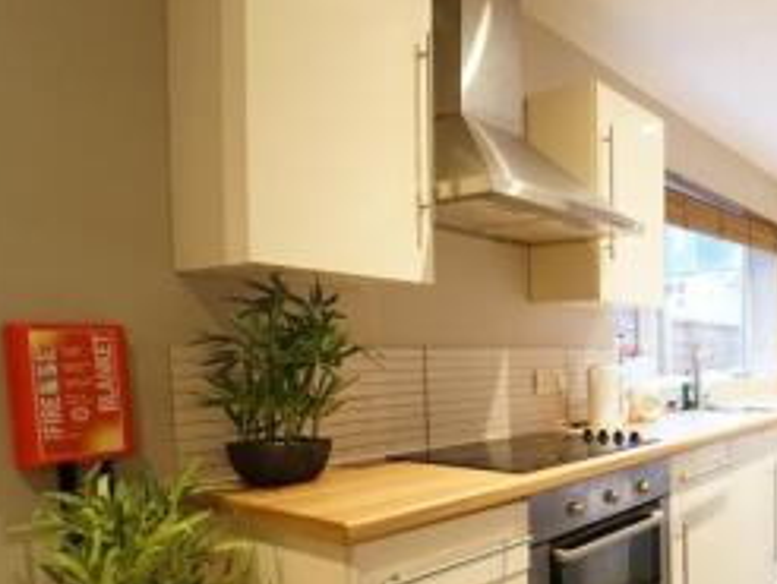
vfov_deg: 52.1
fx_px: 584
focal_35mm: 26
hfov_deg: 55.8
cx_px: 733
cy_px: 390
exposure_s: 1/25
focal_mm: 14
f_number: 4.5
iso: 5000
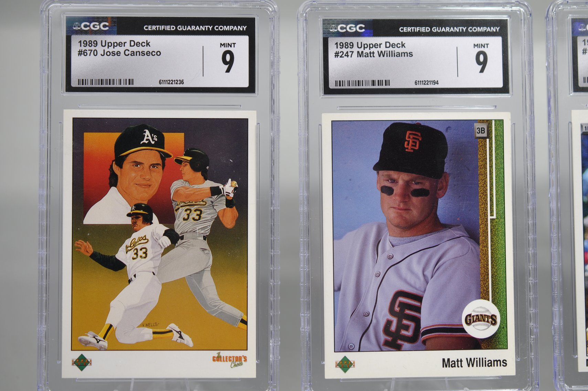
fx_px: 979
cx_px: 294
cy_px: 196
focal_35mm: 60
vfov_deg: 22.6
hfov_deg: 33.4
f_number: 4.5
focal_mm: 40
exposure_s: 1/80
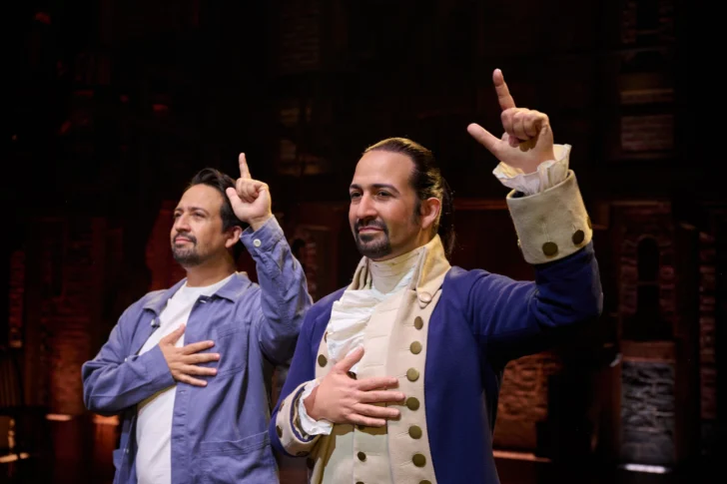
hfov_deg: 43.6
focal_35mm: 45
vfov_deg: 29.9
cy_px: 242
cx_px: 364
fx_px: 908
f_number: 4
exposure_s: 1/250
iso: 400
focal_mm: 45
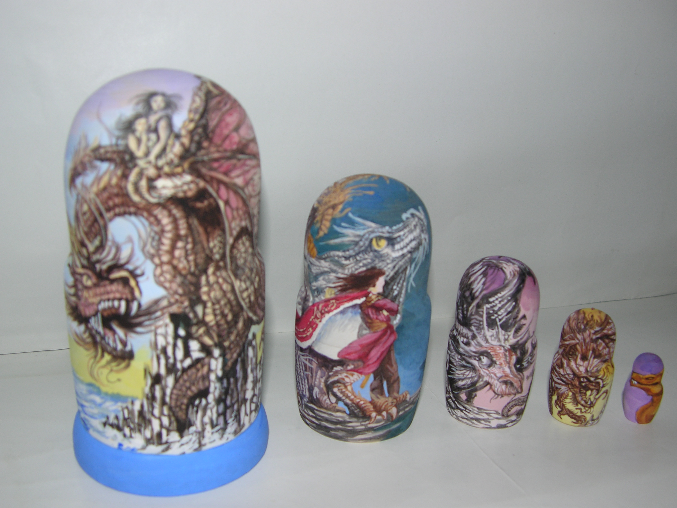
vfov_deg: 37.7
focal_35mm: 38
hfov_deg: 49.0
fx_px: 743
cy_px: 264
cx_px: 338
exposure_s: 1/60.1
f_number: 2.8
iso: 50
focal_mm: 8.9
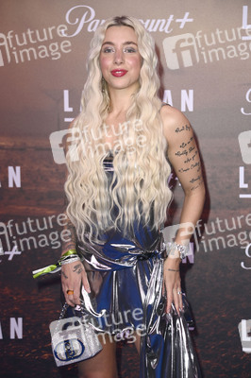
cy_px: 189
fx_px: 1100
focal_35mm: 105
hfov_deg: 13.0
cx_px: 126
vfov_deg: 19.5
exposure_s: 1/250
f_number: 5.6
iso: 320
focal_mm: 105
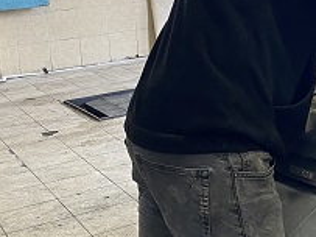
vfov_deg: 18.7
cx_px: 341
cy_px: 17
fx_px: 702
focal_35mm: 77
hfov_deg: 23.9
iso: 125
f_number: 1.8
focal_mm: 4.25
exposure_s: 1/50
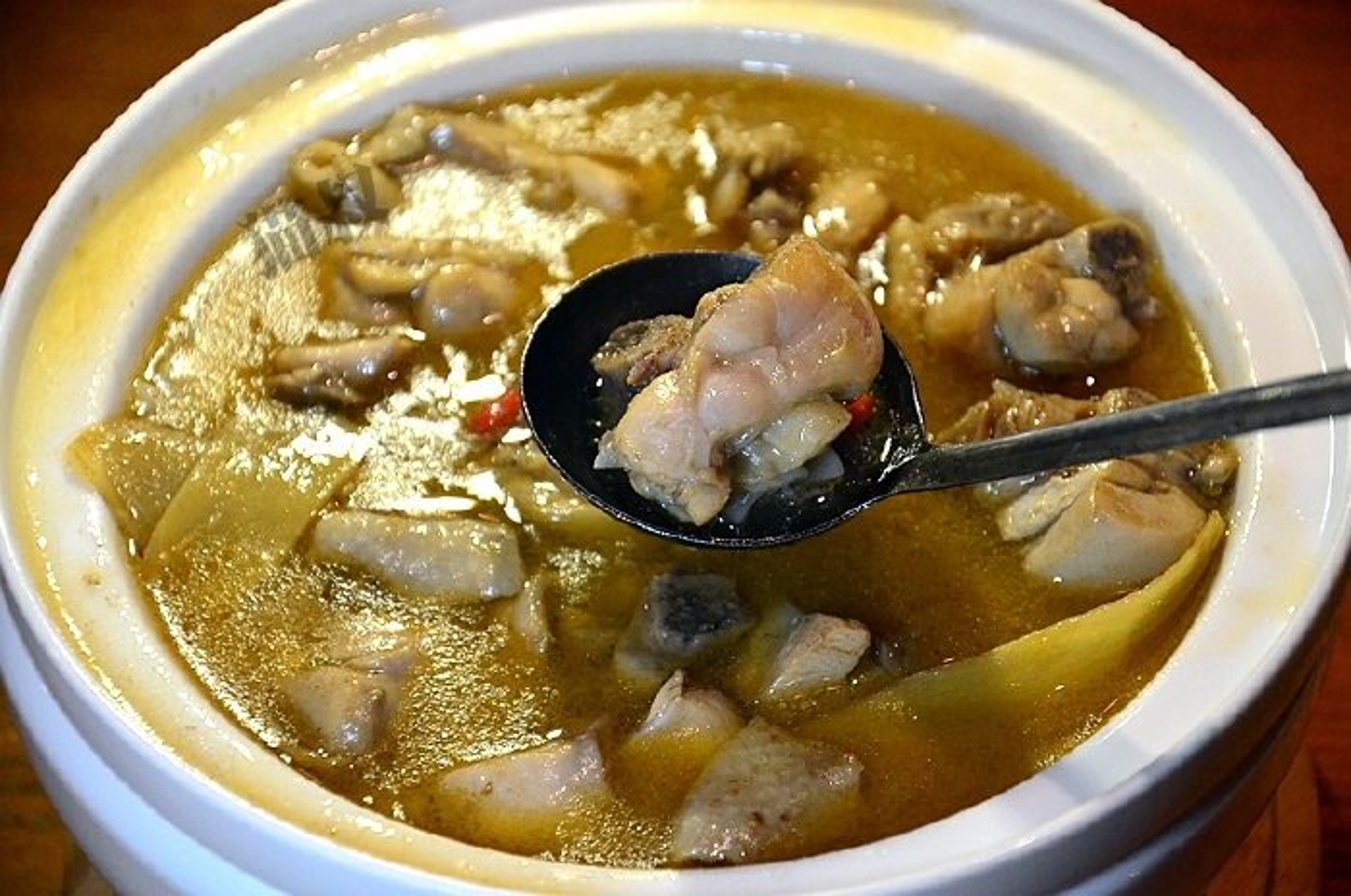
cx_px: 676
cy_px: 448
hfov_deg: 15.2
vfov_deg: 10.1
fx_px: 5057
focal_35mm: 135
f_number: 5.6
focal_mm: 90
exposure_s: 1/160
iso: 3200
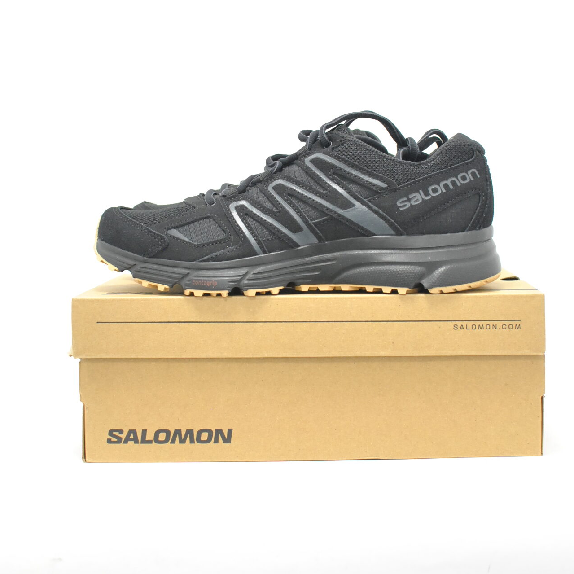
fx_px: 1269
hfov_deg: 25.5
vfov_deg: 25.4
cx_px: 285
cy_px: 216
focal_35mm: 68
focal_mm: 35
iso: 800
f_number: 4
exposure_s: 1/60
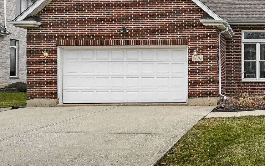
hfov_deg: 44.5
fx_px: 282
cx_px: 252
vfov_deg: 32.0
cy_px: 36
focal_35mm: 39
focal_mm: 20
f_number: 8
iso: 400
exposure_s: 1/320
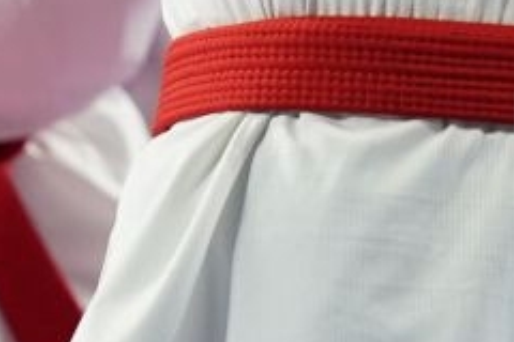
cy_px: -475
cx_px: 715
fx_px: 42787
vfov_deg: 0.5
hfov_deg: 0.7
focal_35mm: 2997
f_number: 2.8
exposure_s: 1/400
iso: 1250
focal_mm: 400
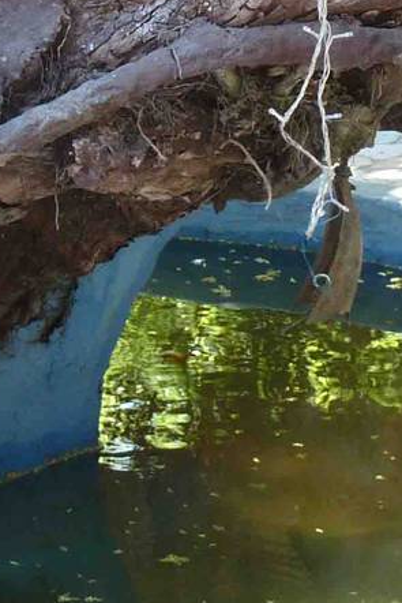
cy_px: -106
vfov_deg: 9.8
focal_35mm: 207
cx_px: -65
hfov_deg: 6.6
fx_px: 3464
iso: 125
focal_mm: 9.1
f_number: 3.9
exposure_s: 1/40
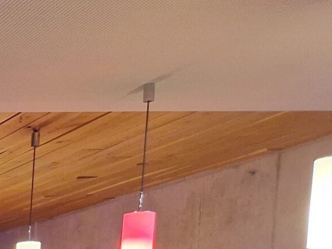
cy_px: 443
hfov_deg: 14.8
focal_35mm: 101
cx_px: -385
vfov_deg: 13.2
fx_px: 968
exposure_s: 1/50
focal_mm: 5.4
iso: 640
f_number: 1.8
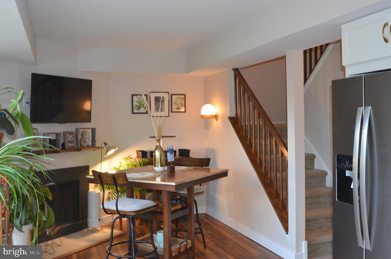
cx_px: 196
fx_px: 390
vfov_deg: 36.7
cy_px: 130
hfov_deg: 53.2
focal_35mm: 36
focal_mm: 24
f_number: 4.5
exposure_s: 1/60
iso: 720
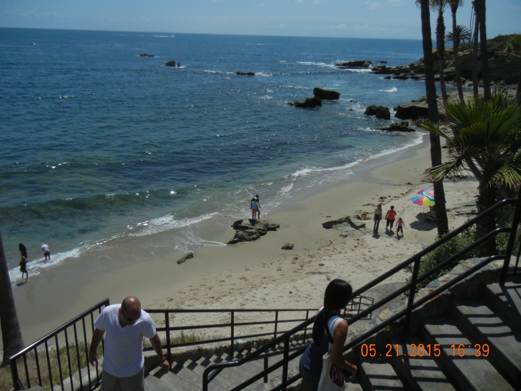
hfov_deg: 60.0
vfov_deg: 46.8
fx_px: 452
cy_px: 196
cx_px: 260
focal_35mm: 30
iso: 160
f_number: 7
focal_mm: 5.4
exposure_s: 1/1142
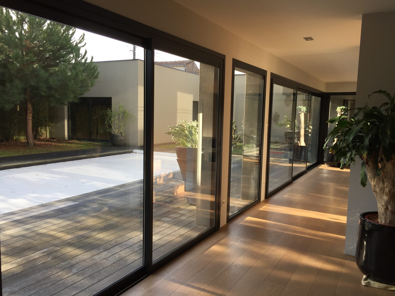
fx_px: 331
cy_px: 148
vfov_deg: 48.2
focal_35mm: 29
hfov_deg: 61.7
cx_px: 198
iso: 32
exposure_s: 1/271
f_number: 2.2
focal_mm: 4.15
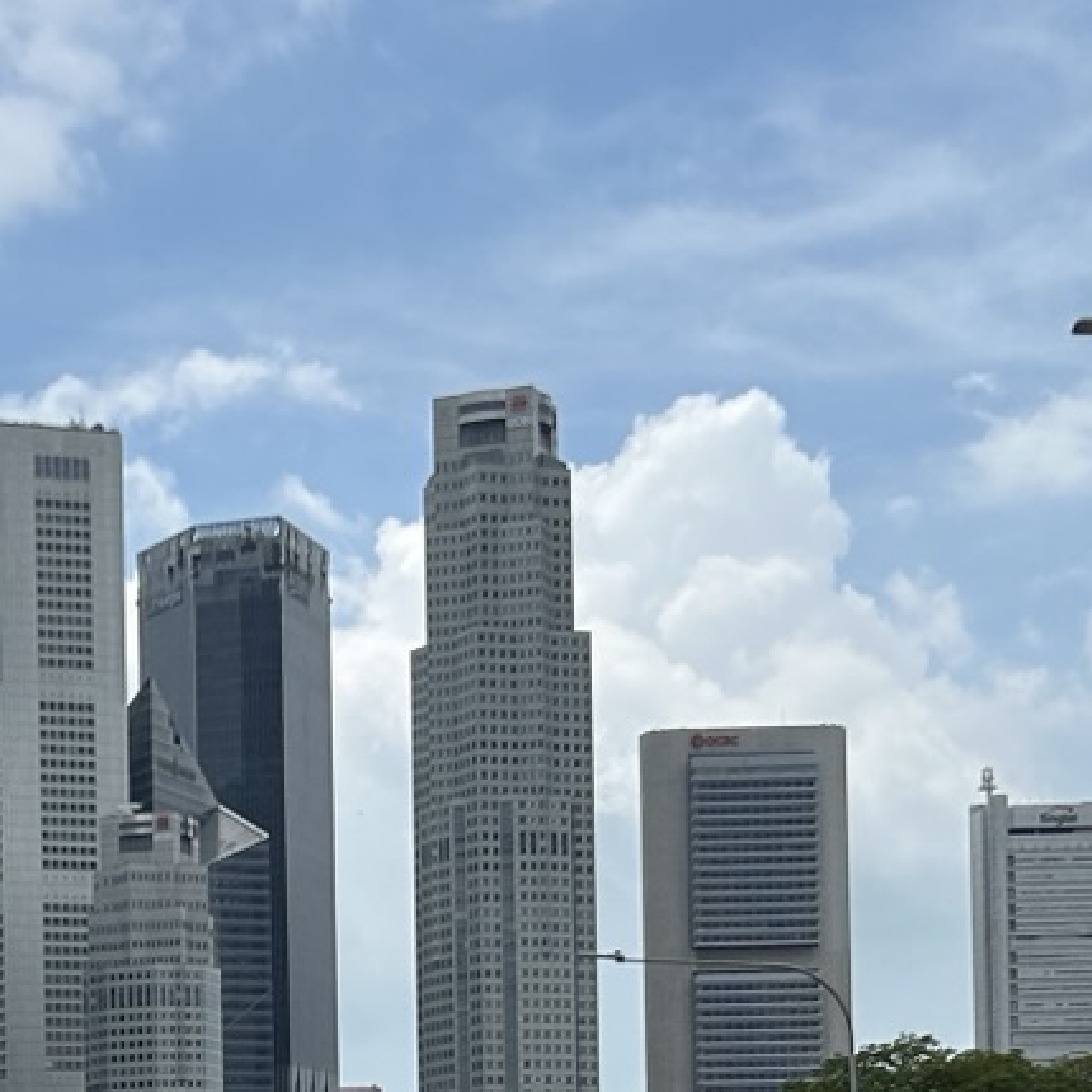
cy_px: 1361
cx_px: -63
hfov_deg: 15.9
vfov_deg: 15.6
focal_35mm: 107
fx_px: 3819
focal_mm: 5.7
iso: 50
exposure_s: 1/5587
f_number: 1.5
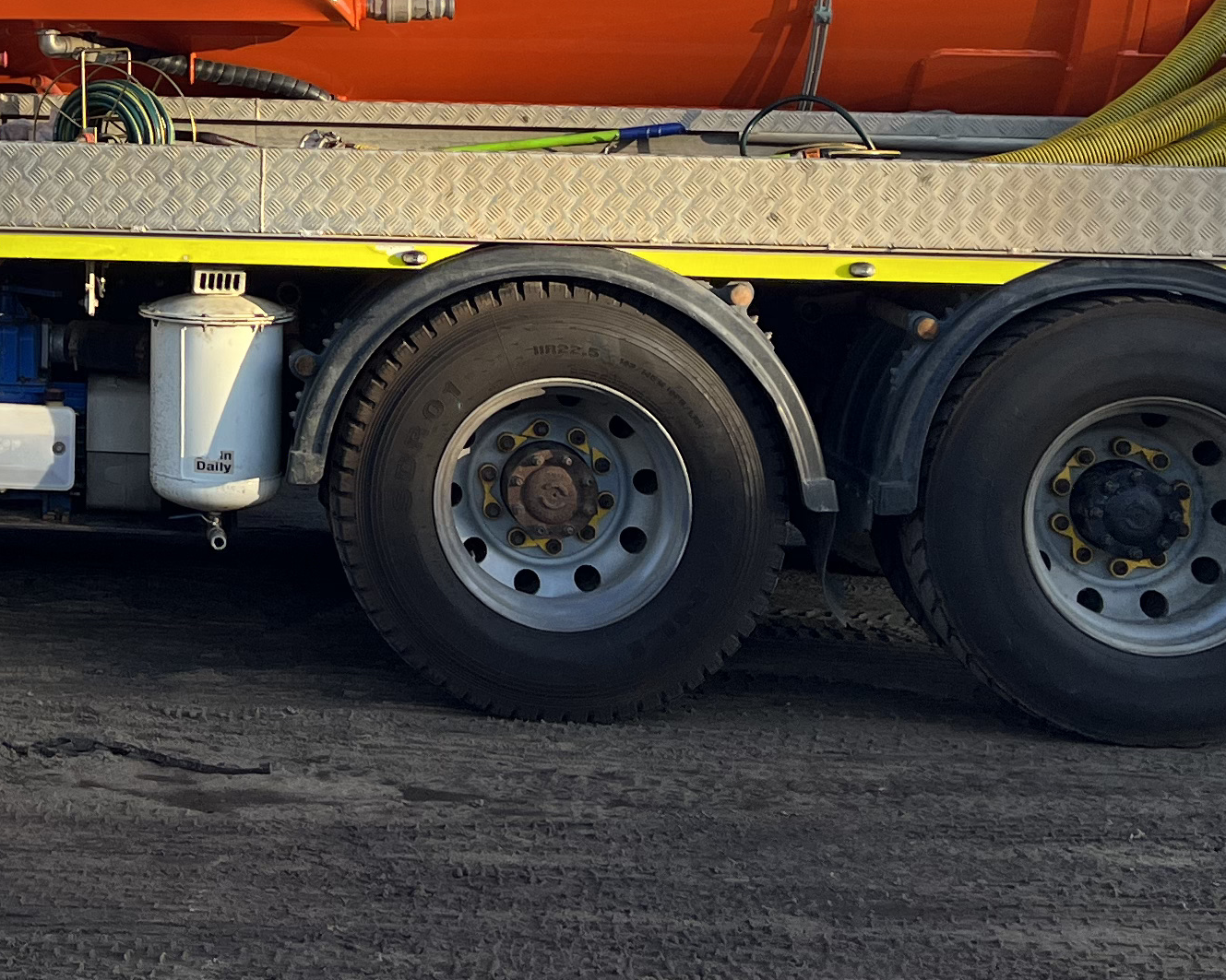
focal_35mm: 77
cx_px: -64
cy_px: -14
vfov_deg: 19.3
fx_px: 2794
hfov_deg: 23.5
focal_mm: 5.1
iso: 50
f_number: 1.6
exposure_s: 1/777
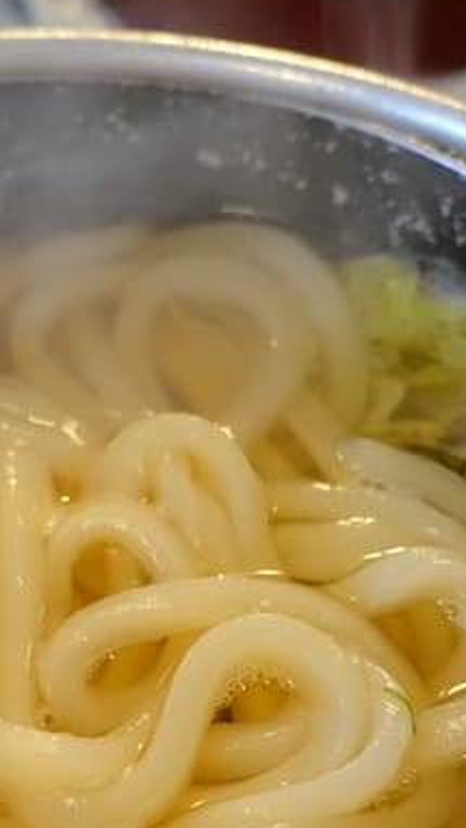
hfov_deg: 17.6
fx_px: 1493
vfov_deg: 30.8
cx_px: 104
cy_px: 547
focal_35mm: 68
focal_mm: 11.45
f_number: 2.5
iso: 800
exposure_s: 1/30
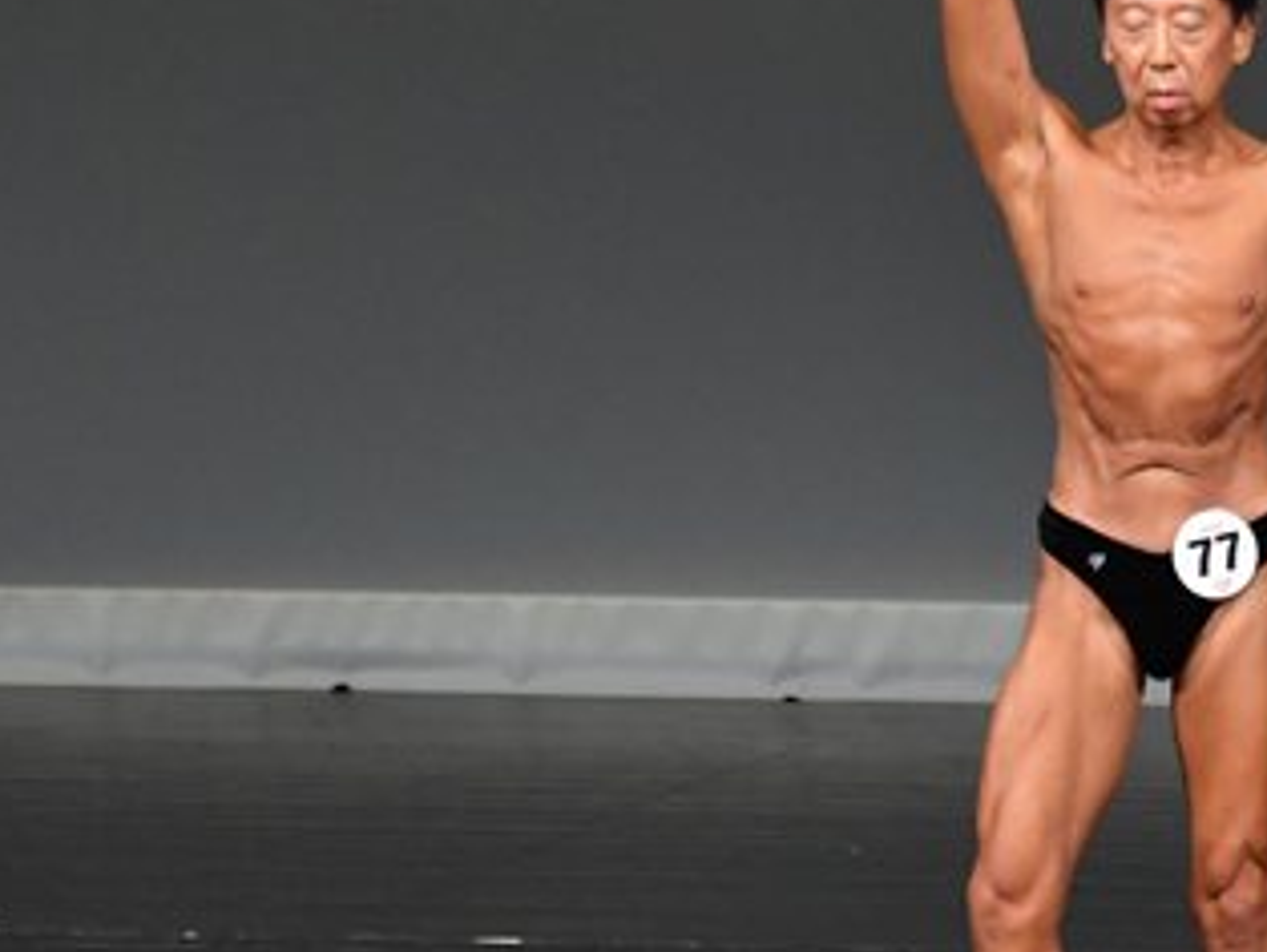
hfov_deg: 2.8
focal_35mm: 711
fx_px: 26044
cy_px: 589
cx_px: 1188
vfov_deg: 2.1
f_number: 5.6
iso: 4000
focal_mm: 200
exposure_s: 1/400
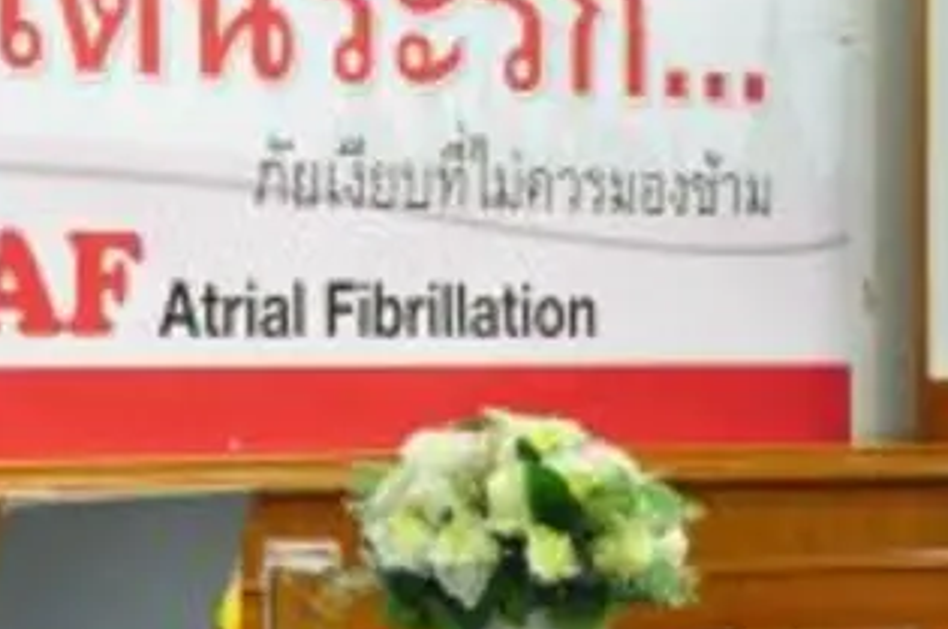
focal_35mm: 167
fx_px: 4397
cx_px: -99
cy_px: 179
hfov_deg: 12.1
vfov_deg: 8.2
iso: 1600
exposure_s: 1/30
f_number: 5
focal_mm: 45
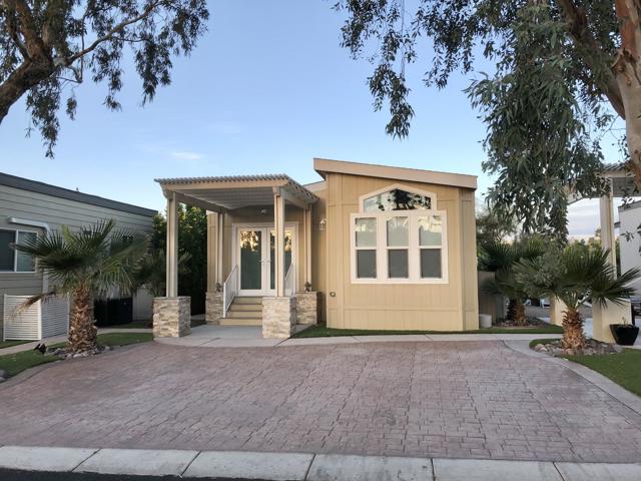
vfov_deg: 49.7
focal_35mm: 28
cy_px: 240
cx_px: 320
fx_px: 518
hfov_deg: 63.4
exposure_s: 1/120
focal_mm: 4
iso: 32
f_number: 1.8
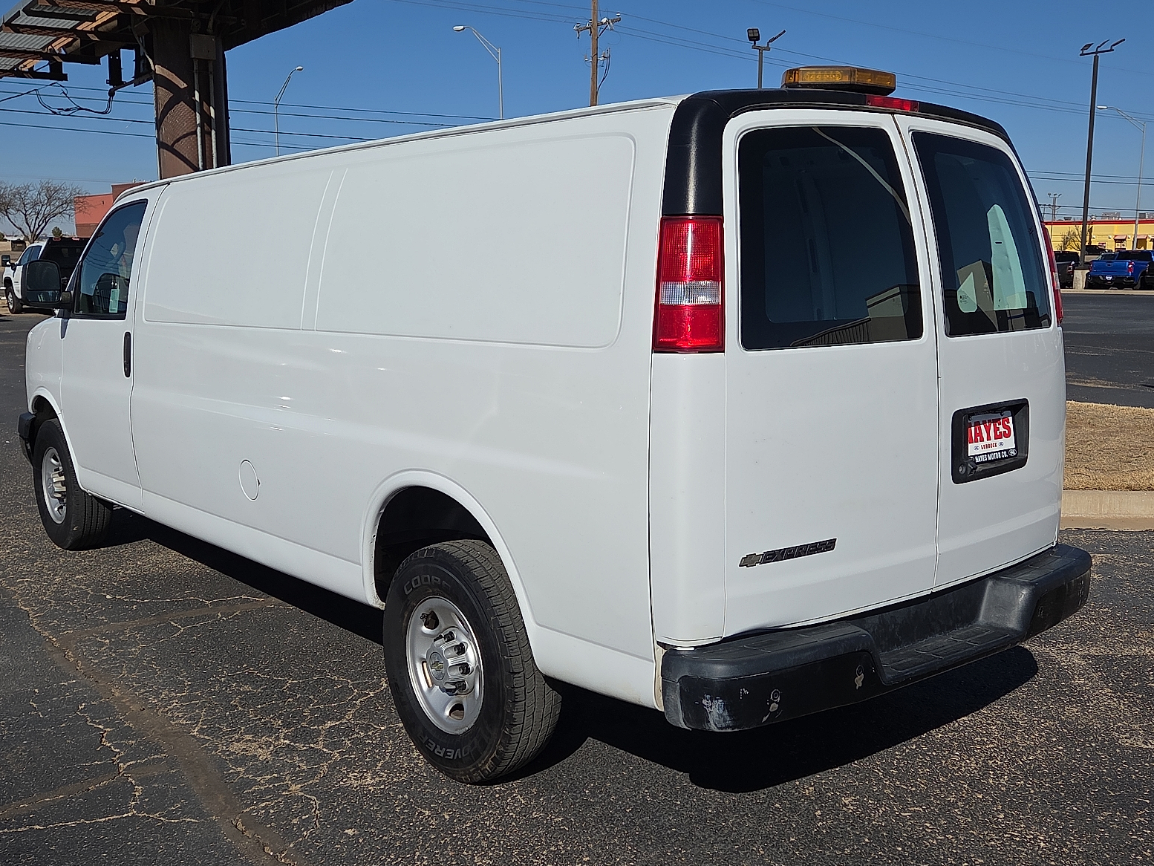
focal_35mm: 35
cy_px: 435
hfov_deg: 52.6
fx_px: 1167
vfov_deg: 40.7
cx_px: 562
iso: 44
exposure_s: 1/10000
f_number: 1.8
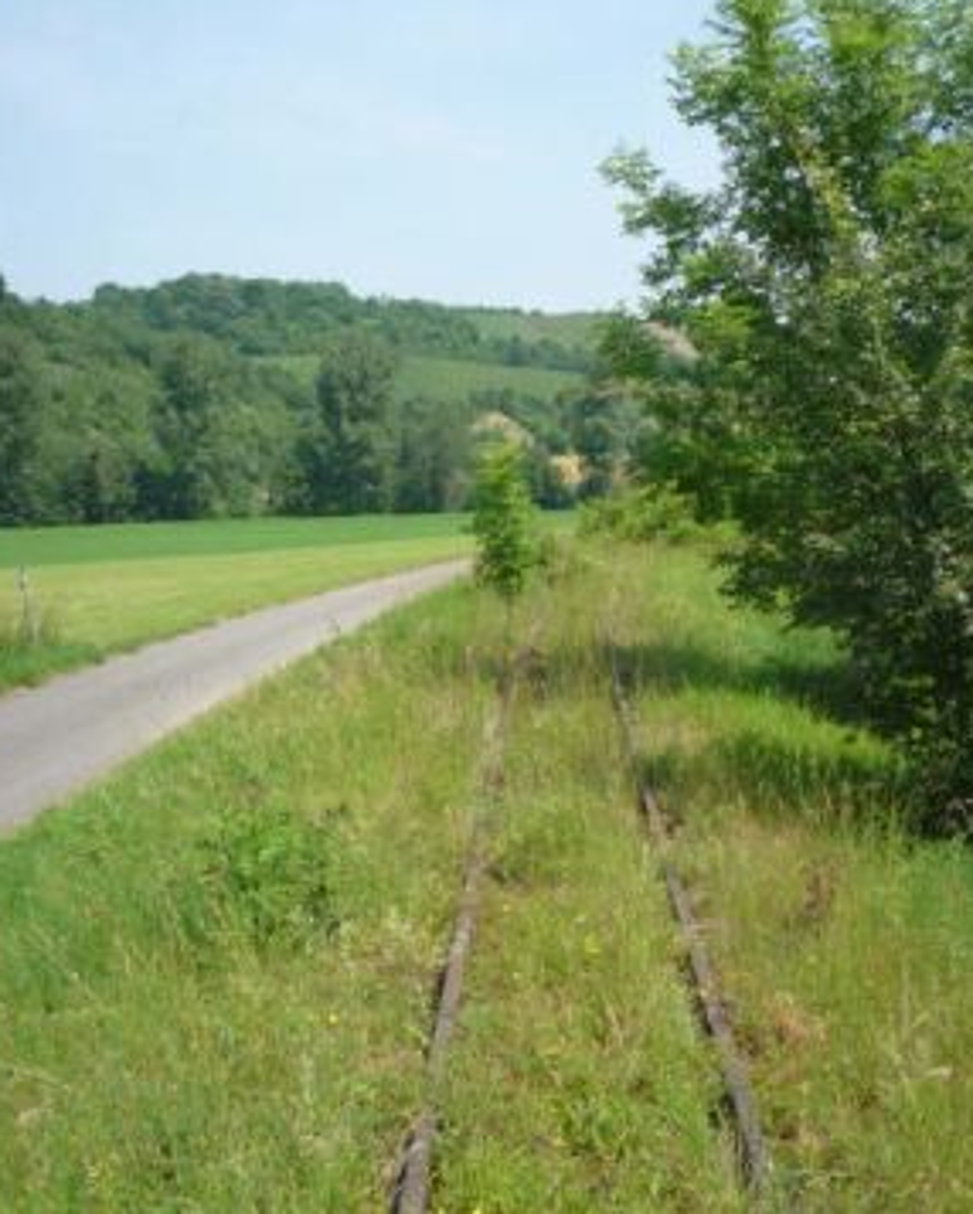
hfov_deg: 35.7
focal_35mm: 42
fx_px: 1511
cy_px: 605
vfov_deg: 43.8
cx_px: 504
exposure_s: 1/400
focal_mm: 5.2
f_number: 4.5
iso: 100
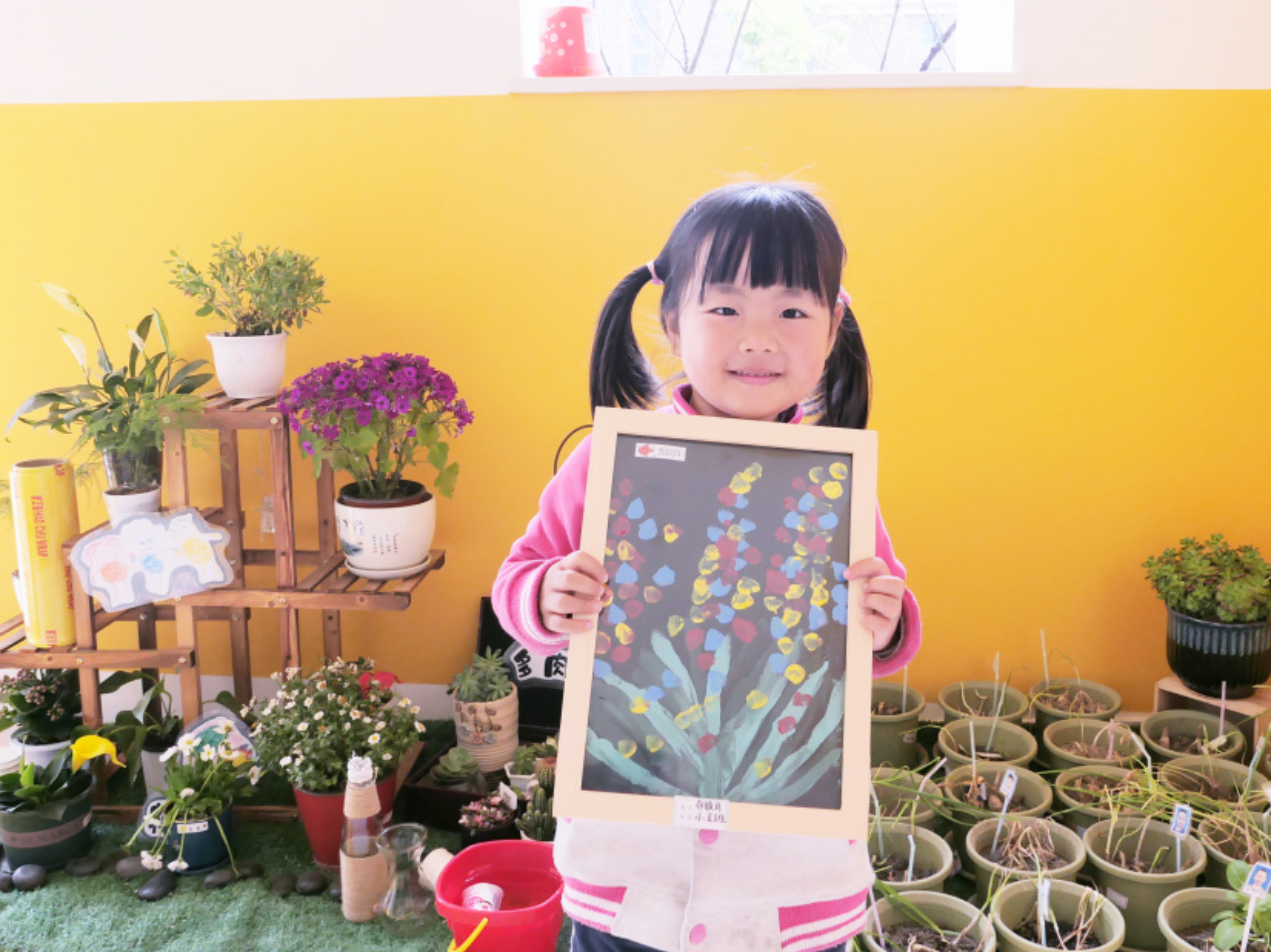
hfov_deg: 65.2
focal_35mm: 27
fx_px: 991
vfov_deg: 51.3
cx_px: 702
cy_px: 465
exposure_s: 1/125
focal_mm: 10.9
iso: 200
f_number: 5
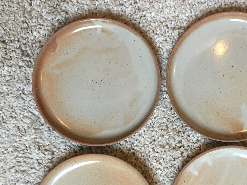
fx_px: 343
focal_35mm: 48
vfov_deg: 29.6
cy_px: 146
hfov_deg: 38.6
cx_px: 185
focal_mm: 4.15
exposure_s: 1/30
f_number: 2.2
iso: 160
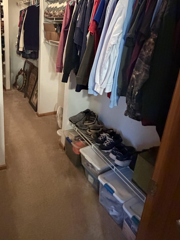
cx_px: 39
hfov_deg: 50.2
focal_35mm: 26
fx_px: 180
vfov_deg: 65.2
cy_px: 77
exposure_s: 1/60
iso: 1000
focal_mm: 2.22
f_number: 2.2
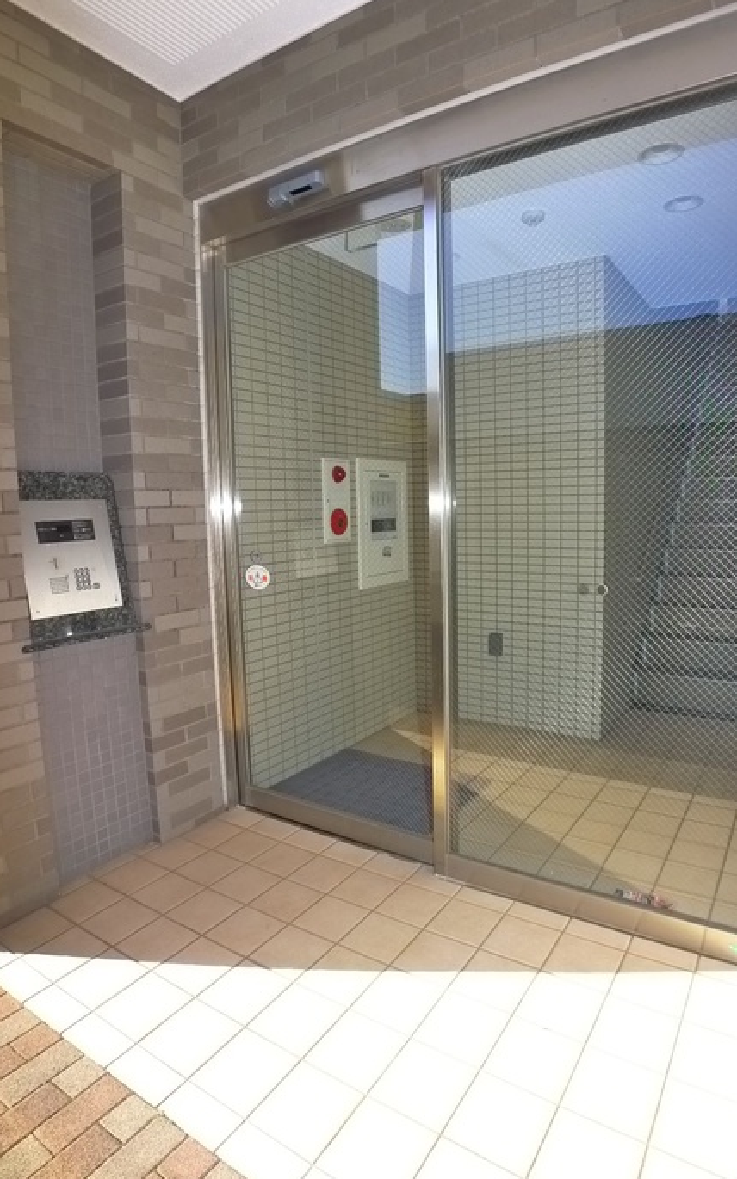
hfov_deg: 47.5
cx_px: 409
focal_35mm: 26
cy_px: 587
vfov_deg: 70.4
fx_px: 836
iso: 400
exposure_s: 1/500
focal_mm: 5.1
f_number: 2.8
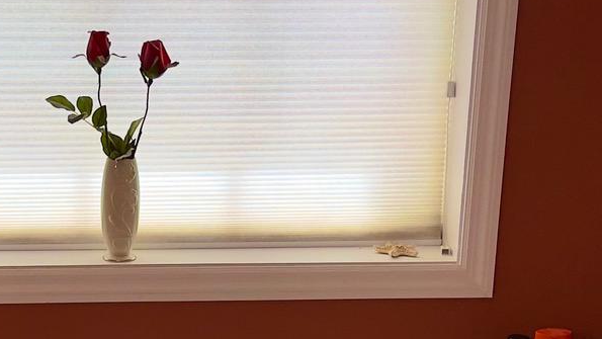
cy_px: 261
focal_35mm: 90
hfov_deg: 23.4
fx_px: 1437
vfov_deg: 13.4
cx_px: 149
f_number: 1.78
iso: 64
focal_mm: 6.76
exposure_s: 1/120
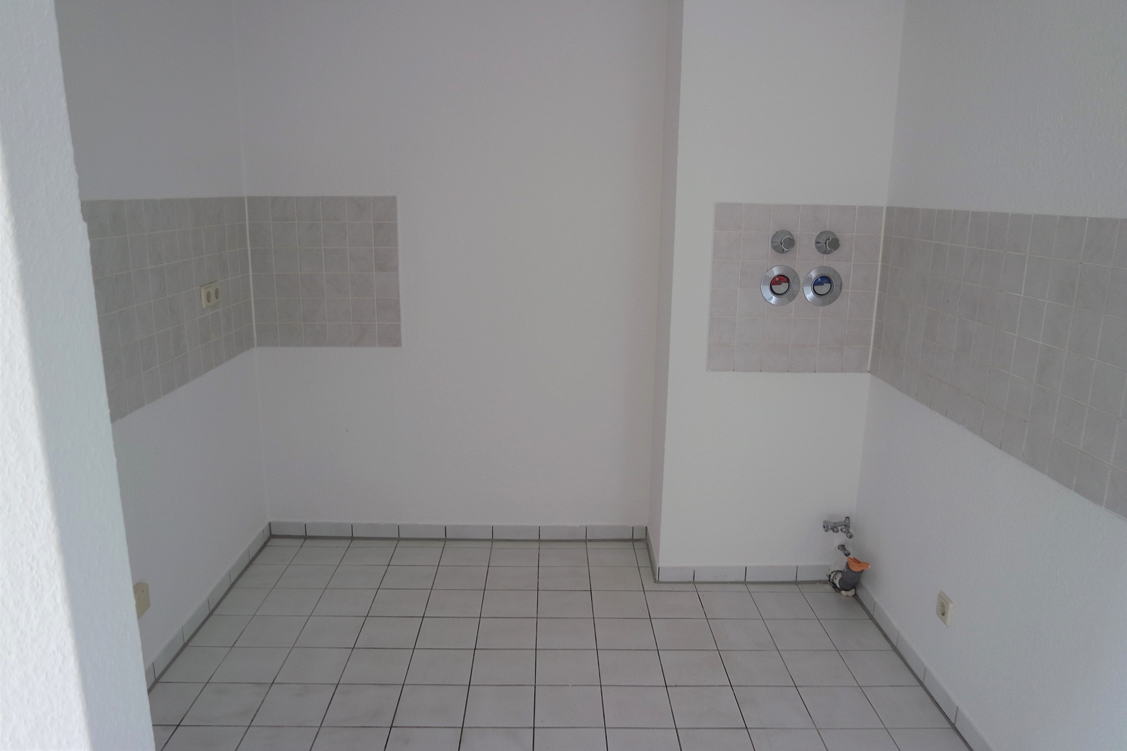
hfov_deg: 73.7
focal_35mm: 24
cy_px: 376
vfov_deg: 53.1
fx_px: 751
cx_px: 564
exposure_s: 1/30
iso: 200
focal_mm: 16
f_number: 3.5
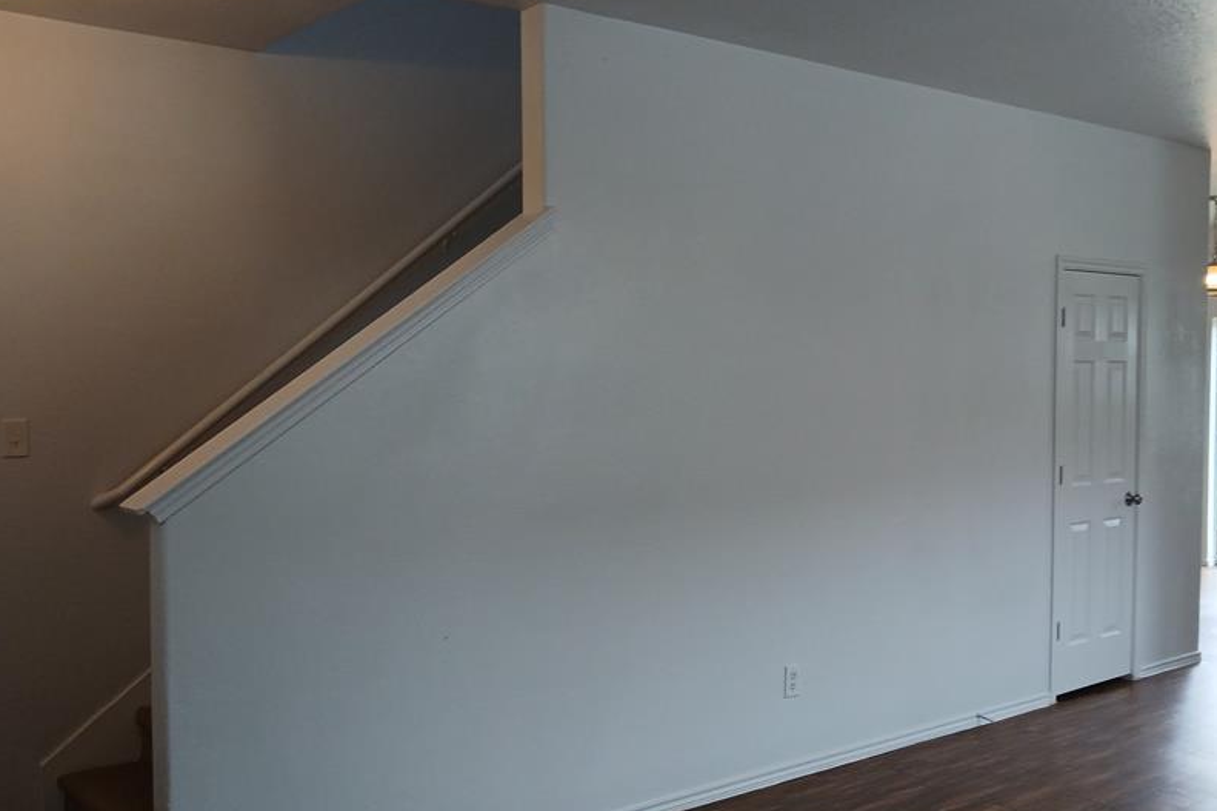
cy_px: 429
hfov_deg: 54.4
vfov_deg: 37.8
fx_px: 1183
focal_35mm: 35
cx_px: 562
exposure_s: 1/60
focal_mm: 3.98
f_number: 1.8
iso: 125
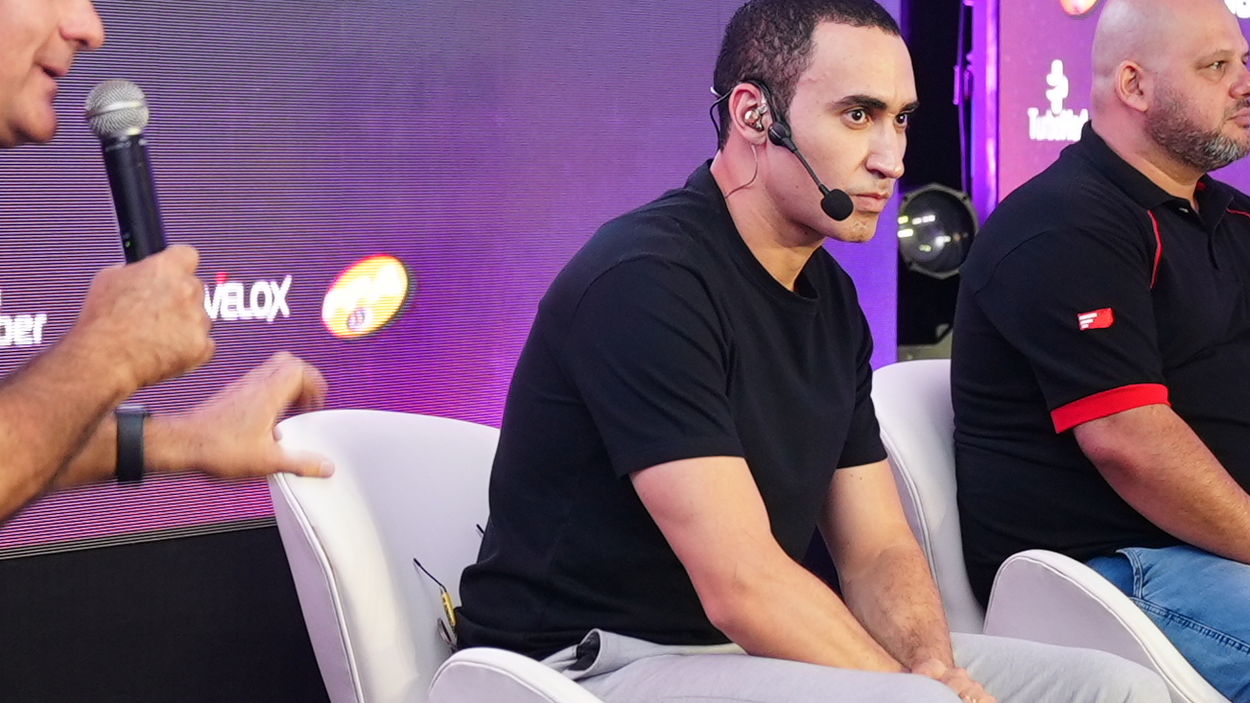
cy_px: 253
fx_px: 5535
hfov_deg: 12.9
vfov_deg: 7.3
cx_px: 731
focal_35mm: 167
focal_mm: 50
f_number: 2.8
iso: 640
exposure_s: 1/80
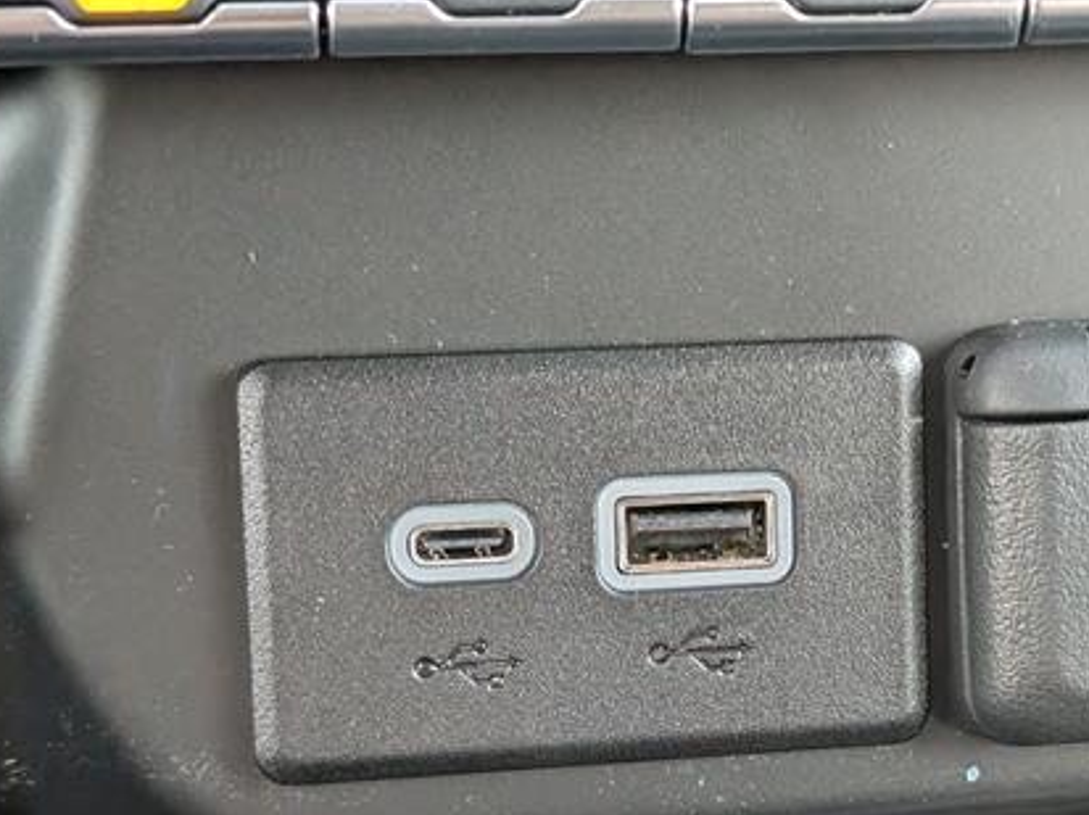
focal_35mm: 76
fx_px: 2389
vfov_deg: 19.3
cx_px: 765
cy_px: 528
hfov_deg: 25.5
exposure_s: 1/132
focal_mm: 6.9
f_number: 1.68
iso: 1183
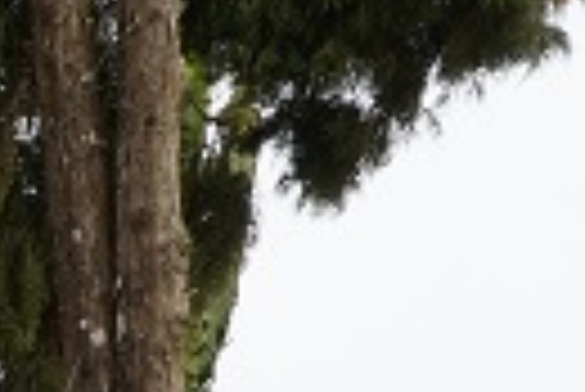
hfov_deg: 10.5
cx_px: -868
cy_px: 1079
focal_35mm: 166
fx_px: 2700
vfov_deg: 7.5
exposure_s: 1/125
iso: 100
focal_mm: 18
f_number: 8
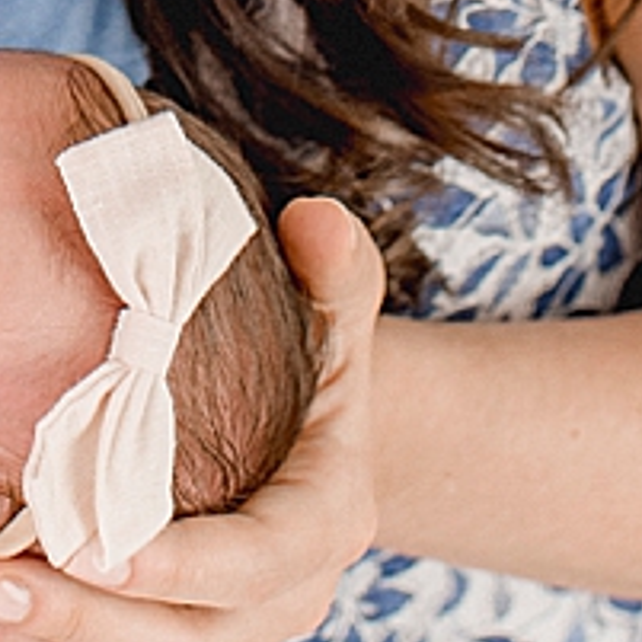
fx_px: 4574
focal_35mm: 218
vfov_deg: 7.6
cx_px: -105
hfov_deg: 8.0
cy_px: -763
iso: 250
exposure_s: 1/200
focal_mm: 35
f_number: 3.2
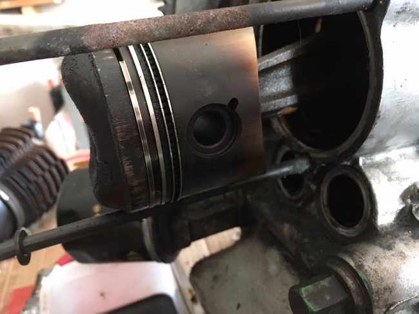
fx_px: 351
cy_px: 157
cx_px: 210
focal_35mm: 29
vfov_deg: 48.3
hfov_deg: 61.6
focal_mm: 4.15
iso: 400
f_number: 2.2
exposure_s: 1/17
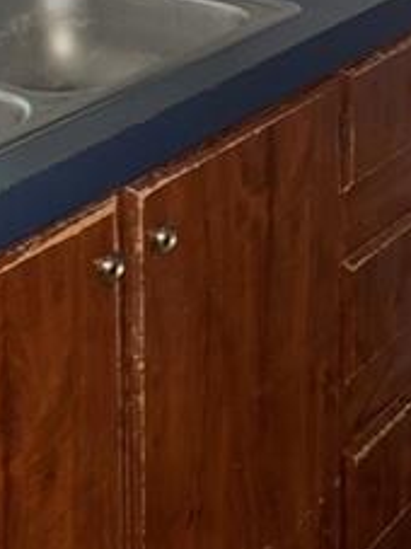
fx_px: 1394
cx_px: 280
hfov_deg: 16.7
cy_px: -264
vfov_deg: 19.5
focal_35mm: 88
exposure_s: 1/13
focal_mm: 5.1
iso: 64
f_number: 1.6
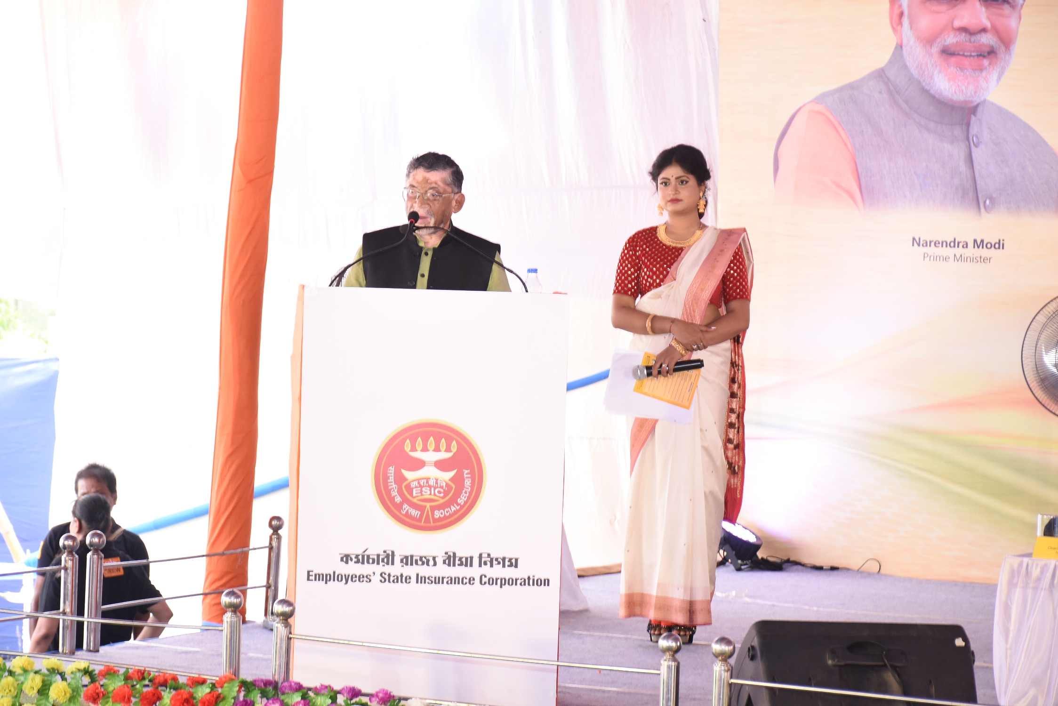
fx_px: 3527
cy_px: 353
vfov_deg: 11.4
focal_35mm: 120
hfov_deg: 17.1
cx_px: 529
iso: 1000
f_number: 5.6
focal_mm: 80
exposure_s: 1/125
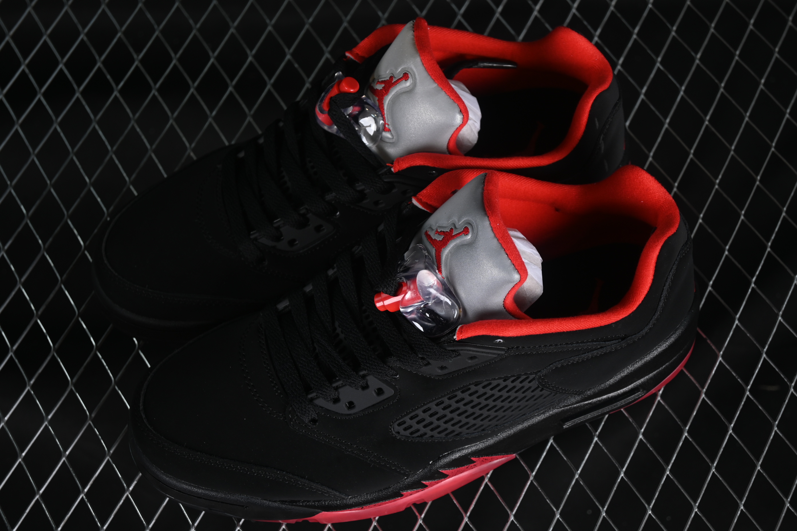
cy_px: 266
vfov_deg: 18.2
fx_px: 1660
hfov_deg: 27.0
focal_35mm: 75
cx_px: 398
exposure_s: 1/40
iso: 160
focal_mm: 50
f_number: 6.3
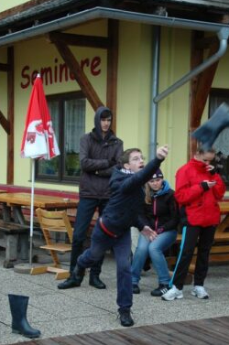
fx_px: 622
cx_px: 109
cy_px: 202
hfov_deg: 20.8
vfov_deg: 30.9
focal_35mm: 65
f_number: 4.5
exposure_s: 1/250
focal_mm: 34
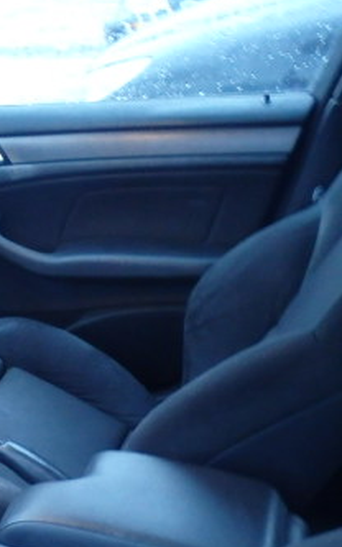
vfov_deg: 35.2
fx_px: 850
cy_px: 384
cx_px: -132
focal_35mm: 57
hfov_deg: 20.3
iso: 800
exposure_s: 1/13
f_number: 3.9
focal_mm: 5
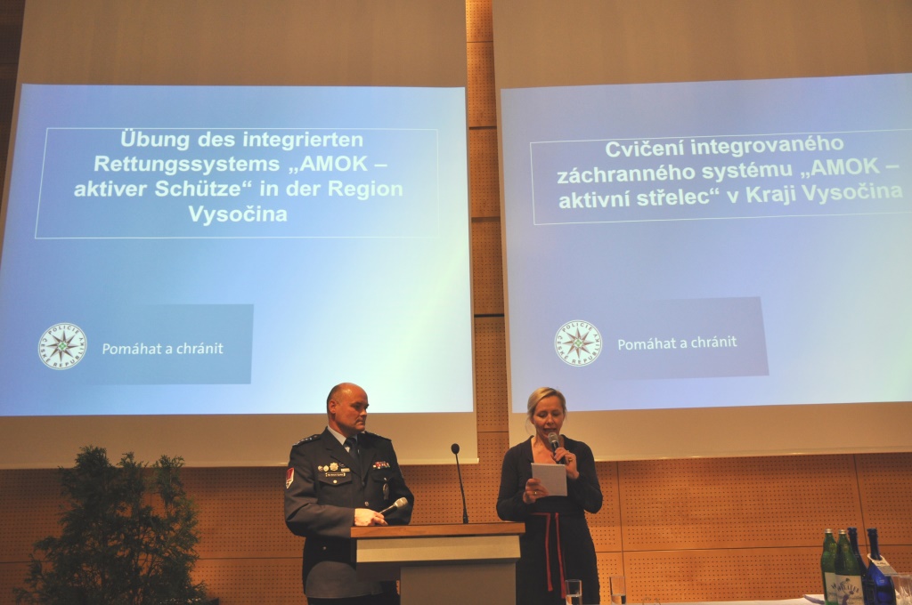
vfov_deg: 39.9
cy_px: 302
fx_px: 835
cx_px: 456
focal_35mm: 33
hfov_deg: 57.3
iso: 450
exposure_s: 1/60
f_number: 4
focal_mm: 22
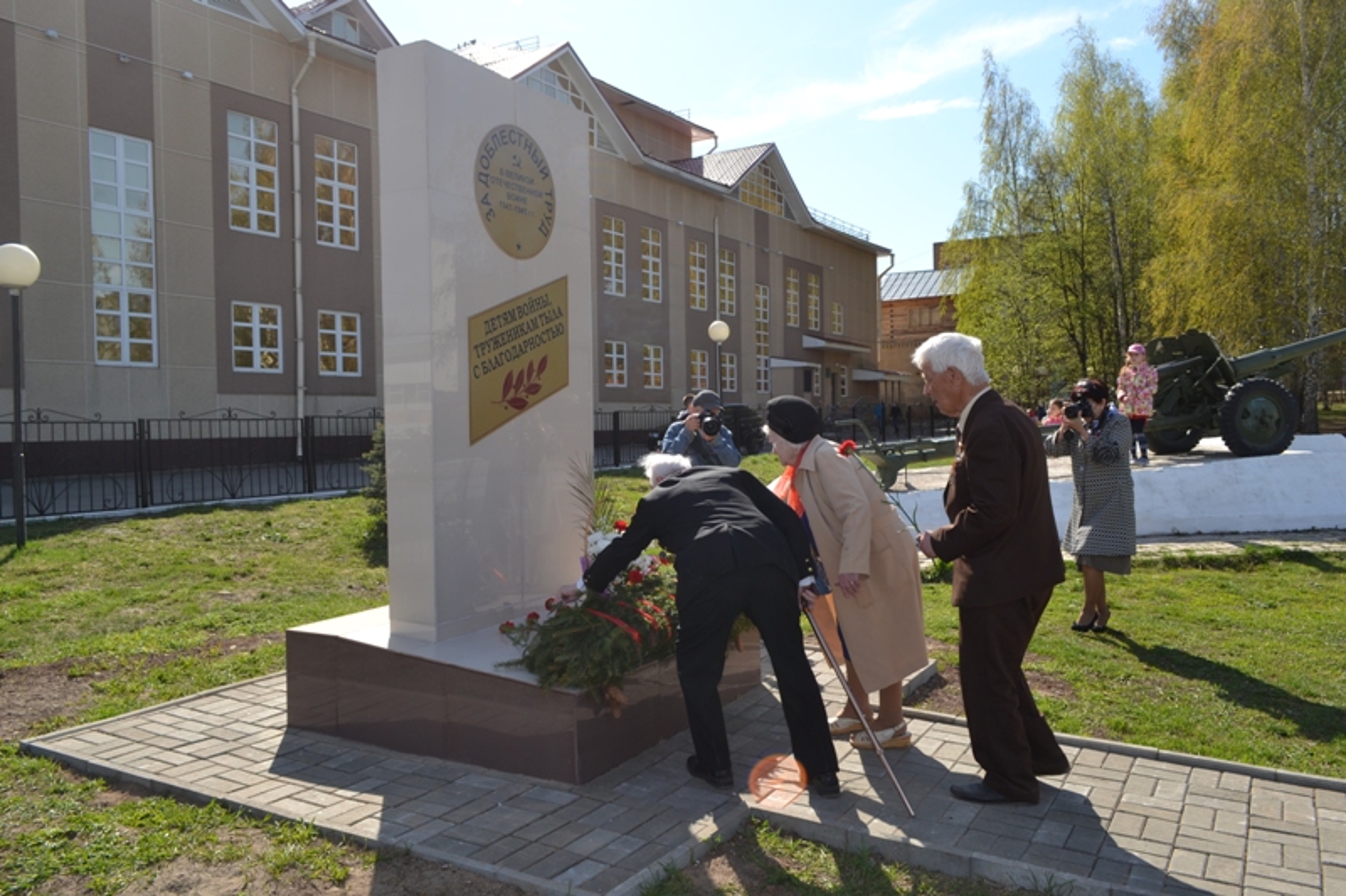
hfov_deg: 67.4
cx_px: 673
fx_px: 1009
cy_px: 448
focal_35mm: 27
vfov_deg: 47.9
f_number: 7.1
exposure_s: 1/200
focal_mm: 18
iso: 100
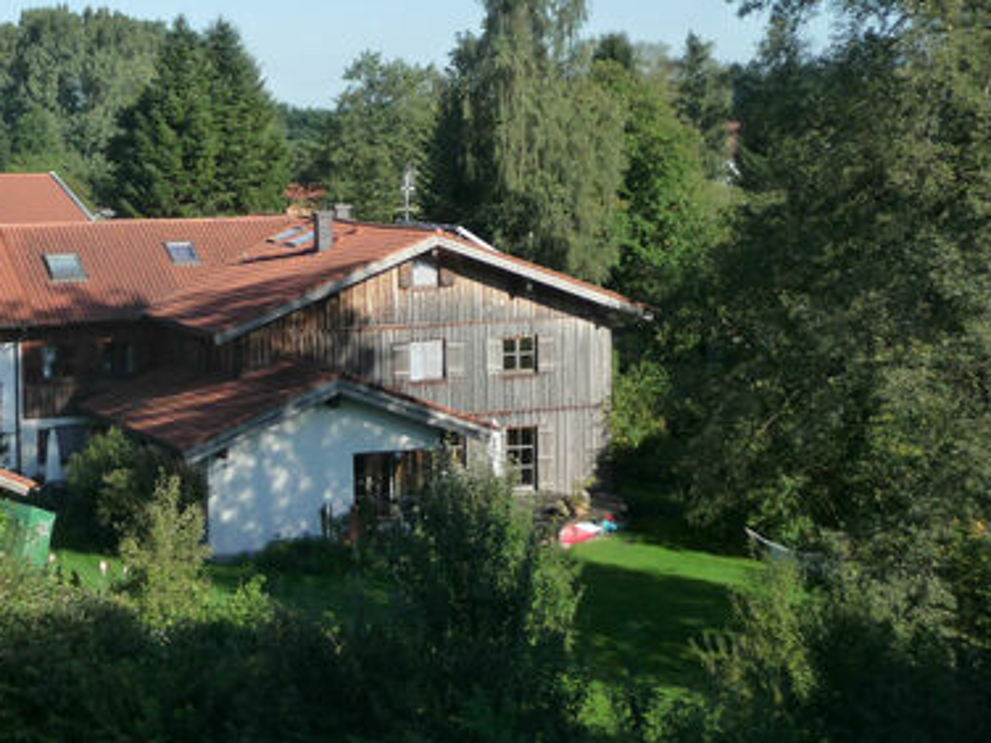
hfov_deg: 24.7
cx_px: 231
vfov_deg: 18.8
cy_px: 256
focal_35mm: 78
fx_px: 2233
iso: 160
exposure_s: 1/500
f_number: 4.2
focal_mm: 8.5
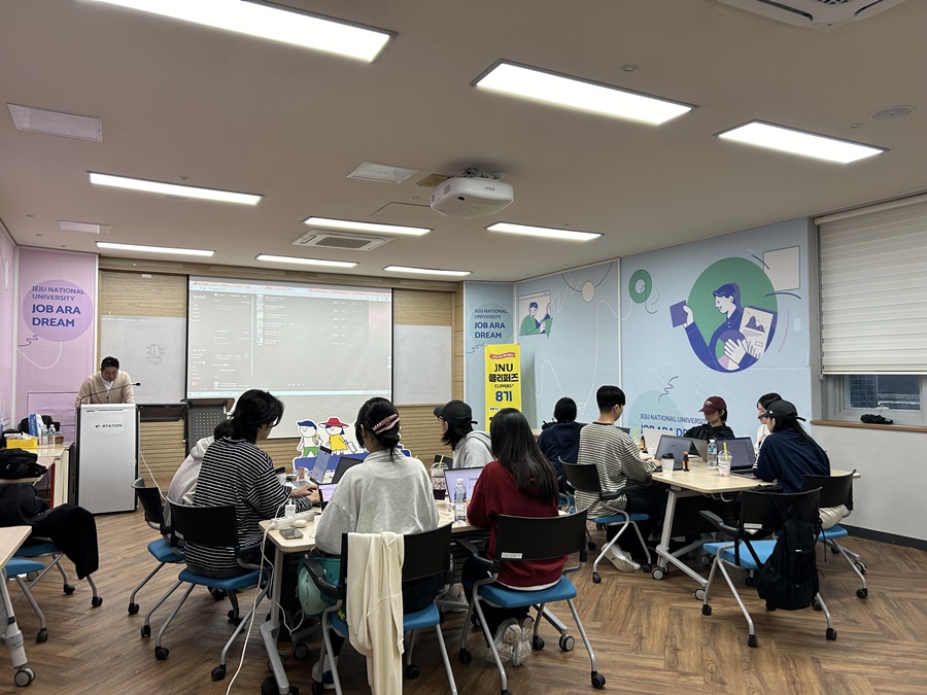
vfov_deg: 53.1
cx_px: 464
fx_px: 696
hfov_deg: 67.3
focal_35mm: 26
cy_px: 348
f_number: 1.5
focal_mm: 5.7
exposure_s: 1/120
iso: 100
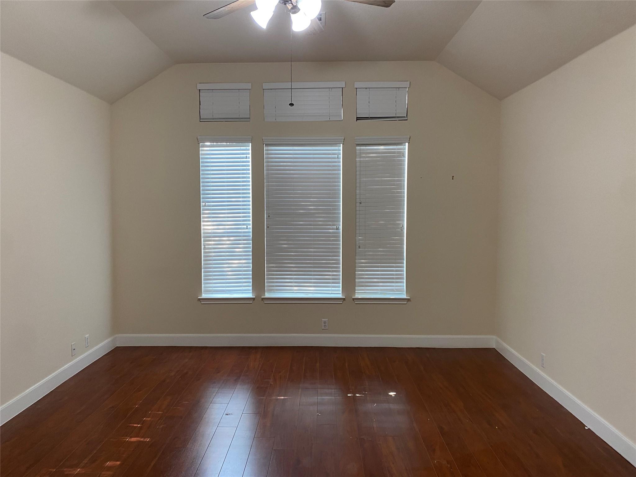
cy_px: 238
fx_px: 478
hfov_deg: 67.3
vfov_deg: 53.1
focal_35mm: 26
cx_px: 318
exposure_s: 1/60
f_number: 1.8
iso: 125
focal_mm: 4.25
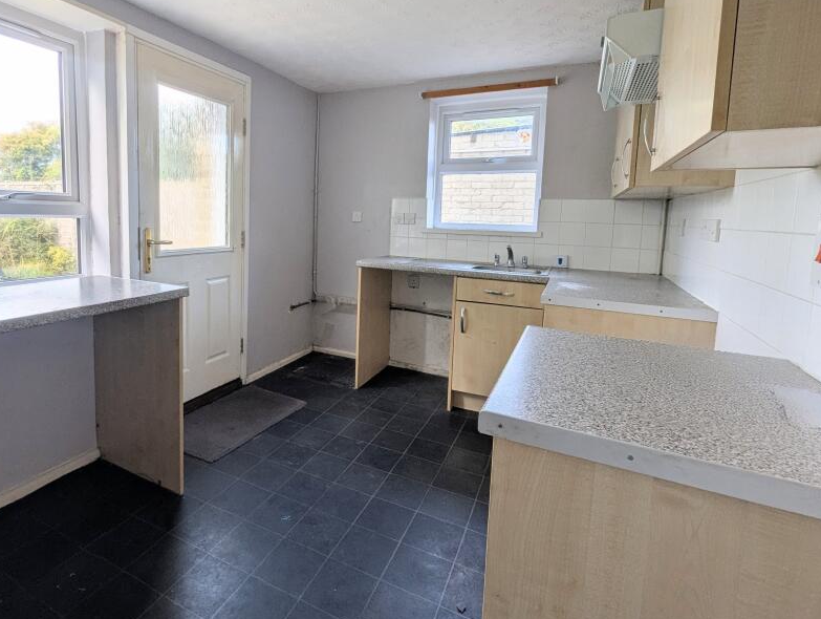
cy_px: 257
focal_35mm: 17
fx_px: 404
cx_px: 339
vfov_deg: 74.3
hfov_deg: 90.0
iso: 40
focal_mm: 1.95
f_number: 2.2
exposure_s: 1/91.6
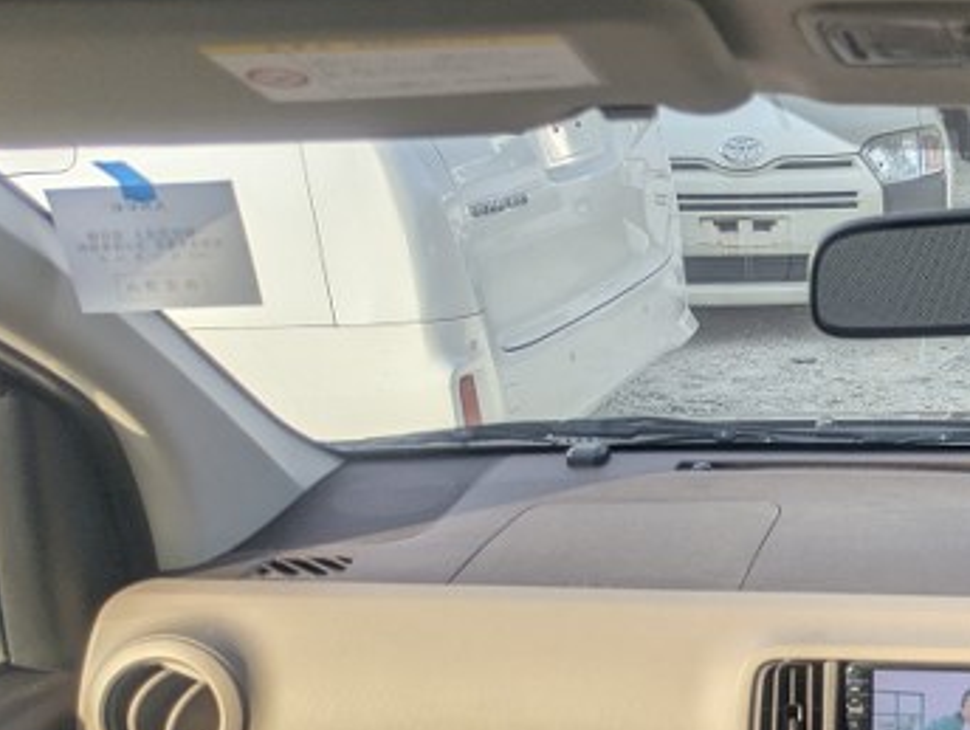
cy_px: 493
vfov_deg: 25.1
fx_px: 1628
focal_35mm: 58
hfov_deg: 29.5
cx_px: 1095
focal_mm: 5.43
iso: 48
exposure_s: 1/592
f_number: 1.89
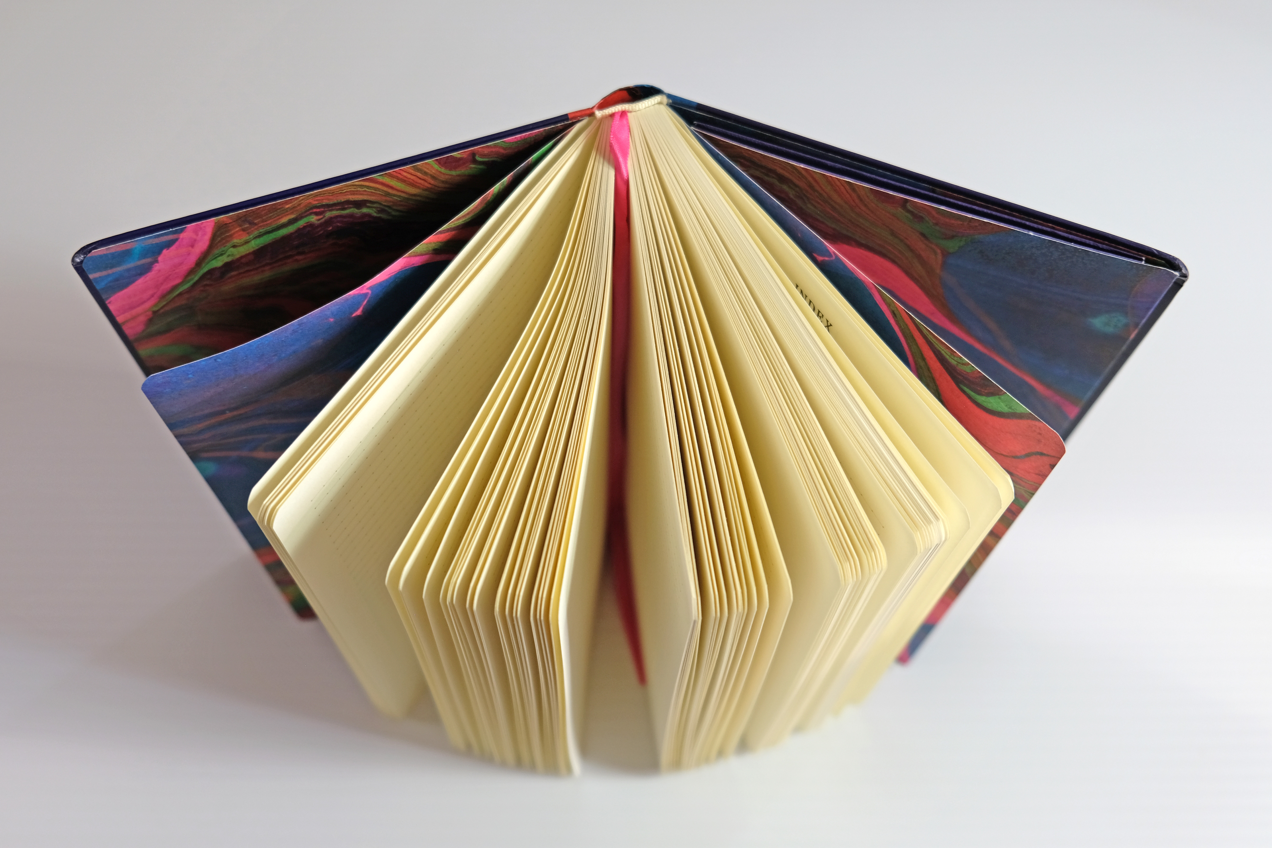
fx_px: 1131
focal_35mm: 32
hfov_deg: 58.7
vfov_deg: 41.1
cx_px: 636
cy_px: 424
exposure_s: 1/70
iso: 200
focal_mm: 21.4
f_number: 3.2
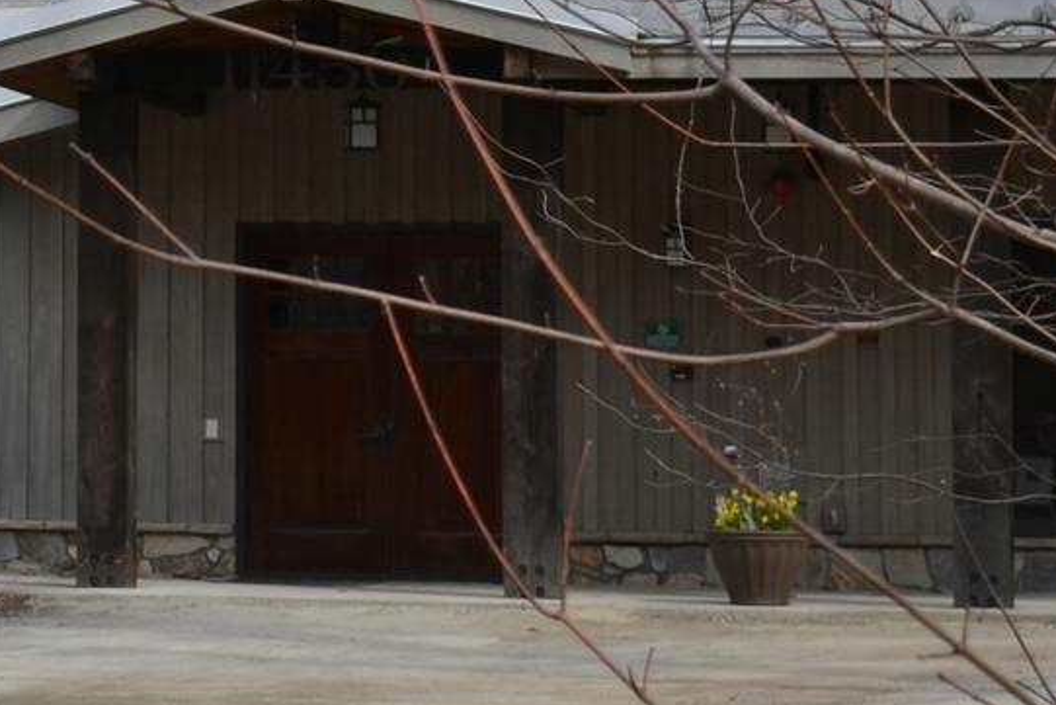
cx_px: -355
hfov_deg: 11.4
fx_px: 5161
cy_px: -226
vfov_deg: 7.7
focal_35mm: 176
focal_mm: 31
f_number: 7.1
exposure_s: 1/200
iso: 100
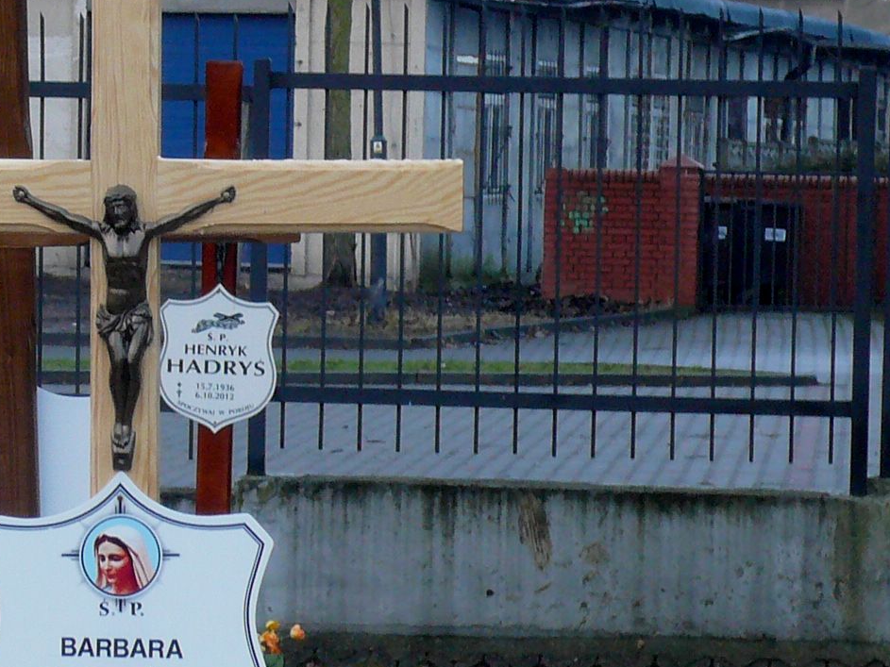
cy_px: 402
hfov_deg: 10.7
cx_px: 197
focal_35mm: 185
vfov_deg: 8.0
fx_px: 4756
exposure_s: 1/15
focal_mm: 12
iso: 160
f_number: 4.5
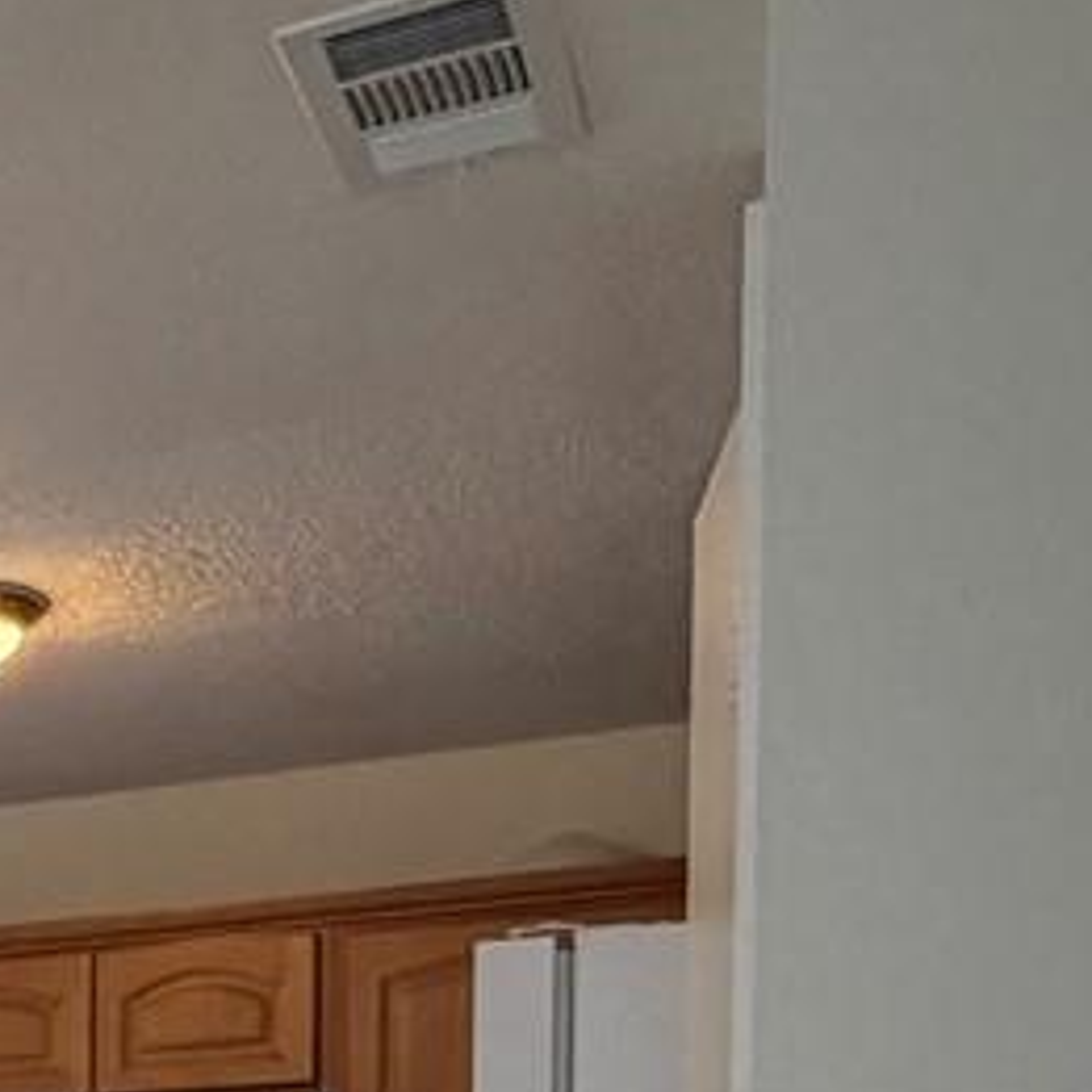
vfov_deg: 20.4
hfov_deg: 17.9
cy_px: 1489
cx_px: -912
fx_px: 2712
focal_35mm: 76
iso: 200
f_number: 2.2
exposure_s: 1/120
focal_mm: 2.22
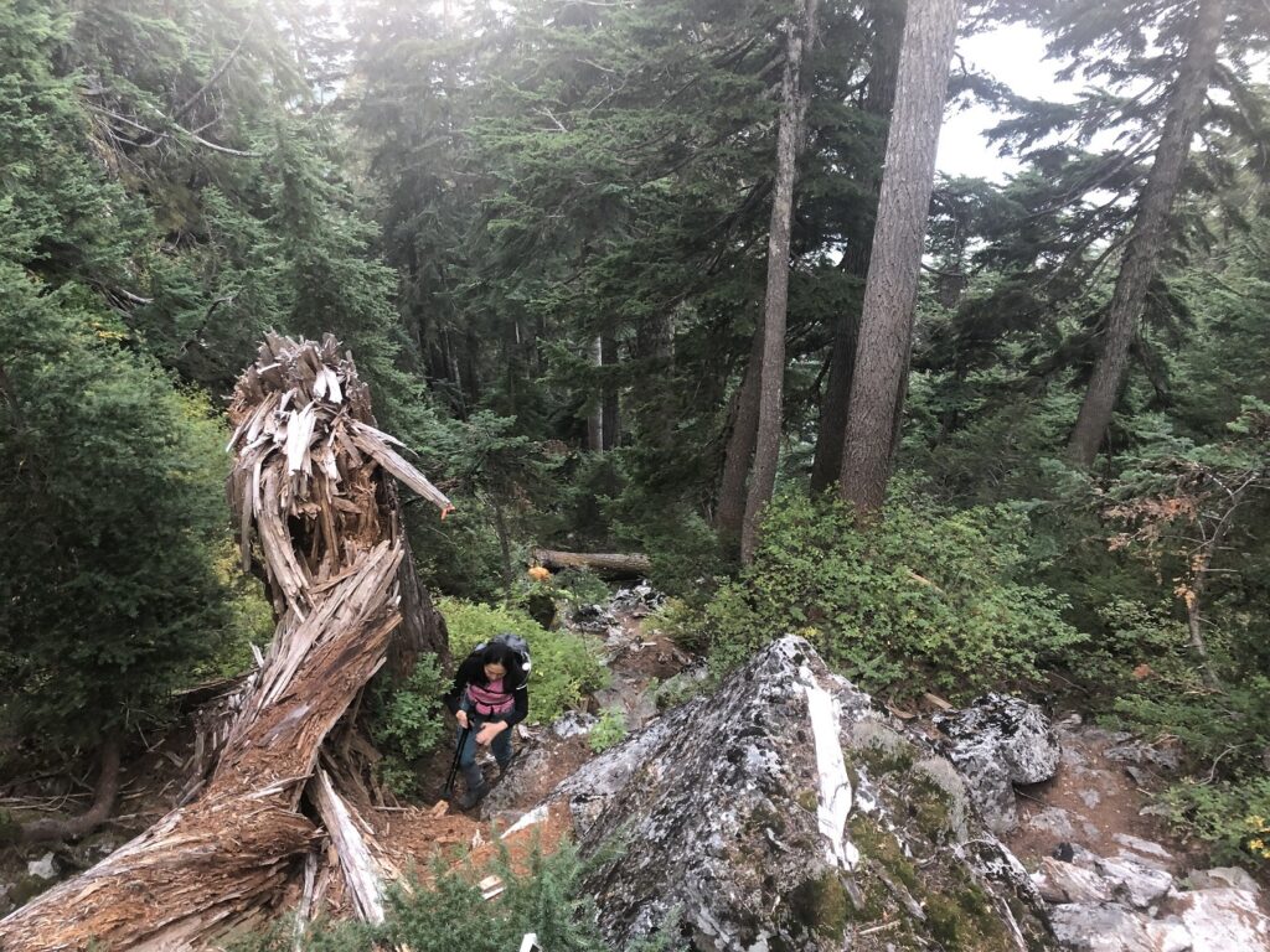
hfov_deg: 63.4
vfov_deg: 49.7
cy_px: 476
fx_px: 1027
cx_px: 635
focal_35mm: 28
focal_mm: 3.99
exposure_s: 1/15
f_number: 1.8
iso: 50
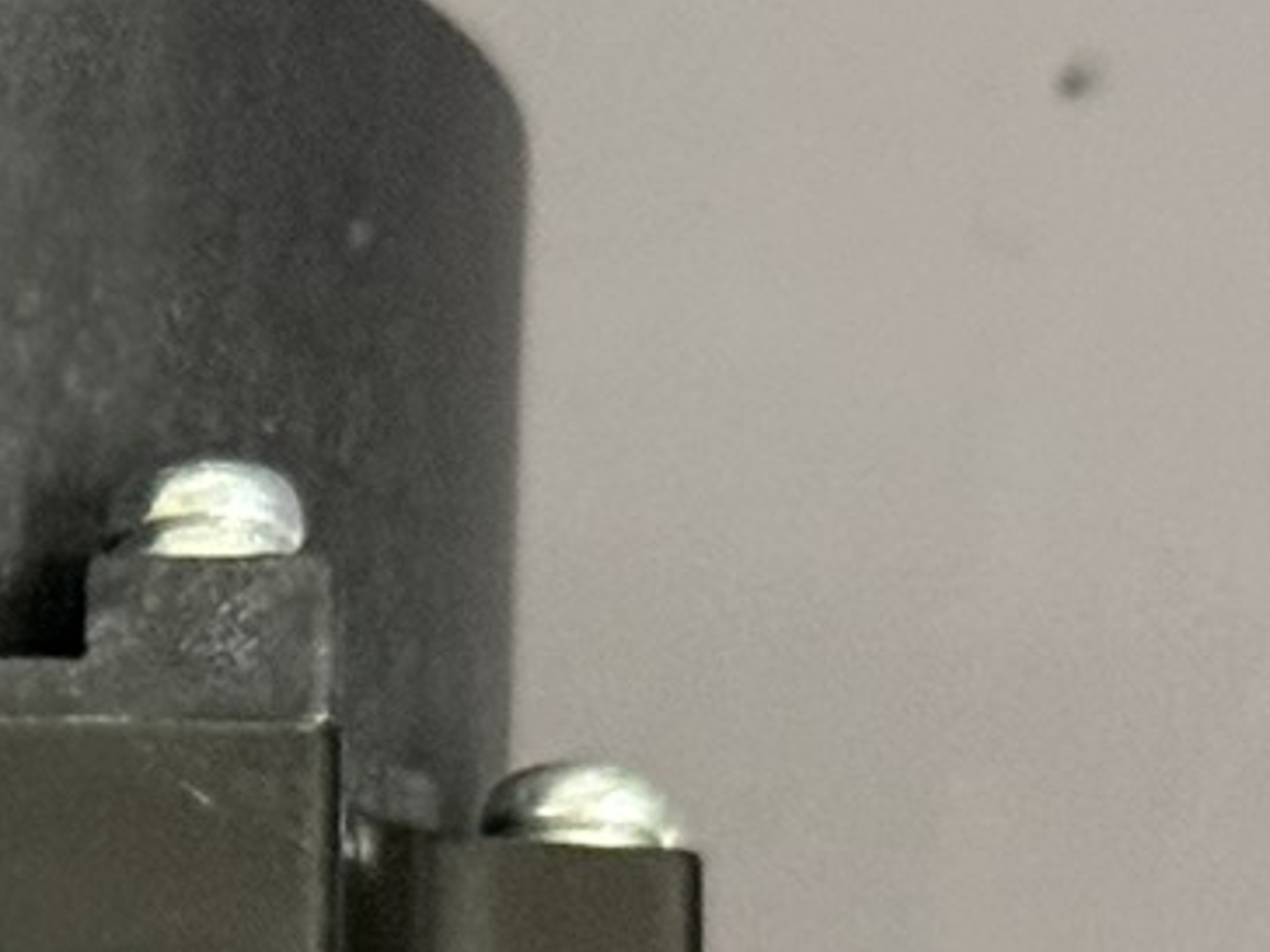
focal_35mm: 270
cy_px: 2162
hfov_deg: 7.1
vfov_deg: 5.4
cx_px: -1047
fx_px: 9906
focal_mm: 6.76
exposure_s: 1/25
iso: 500
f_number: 1.78
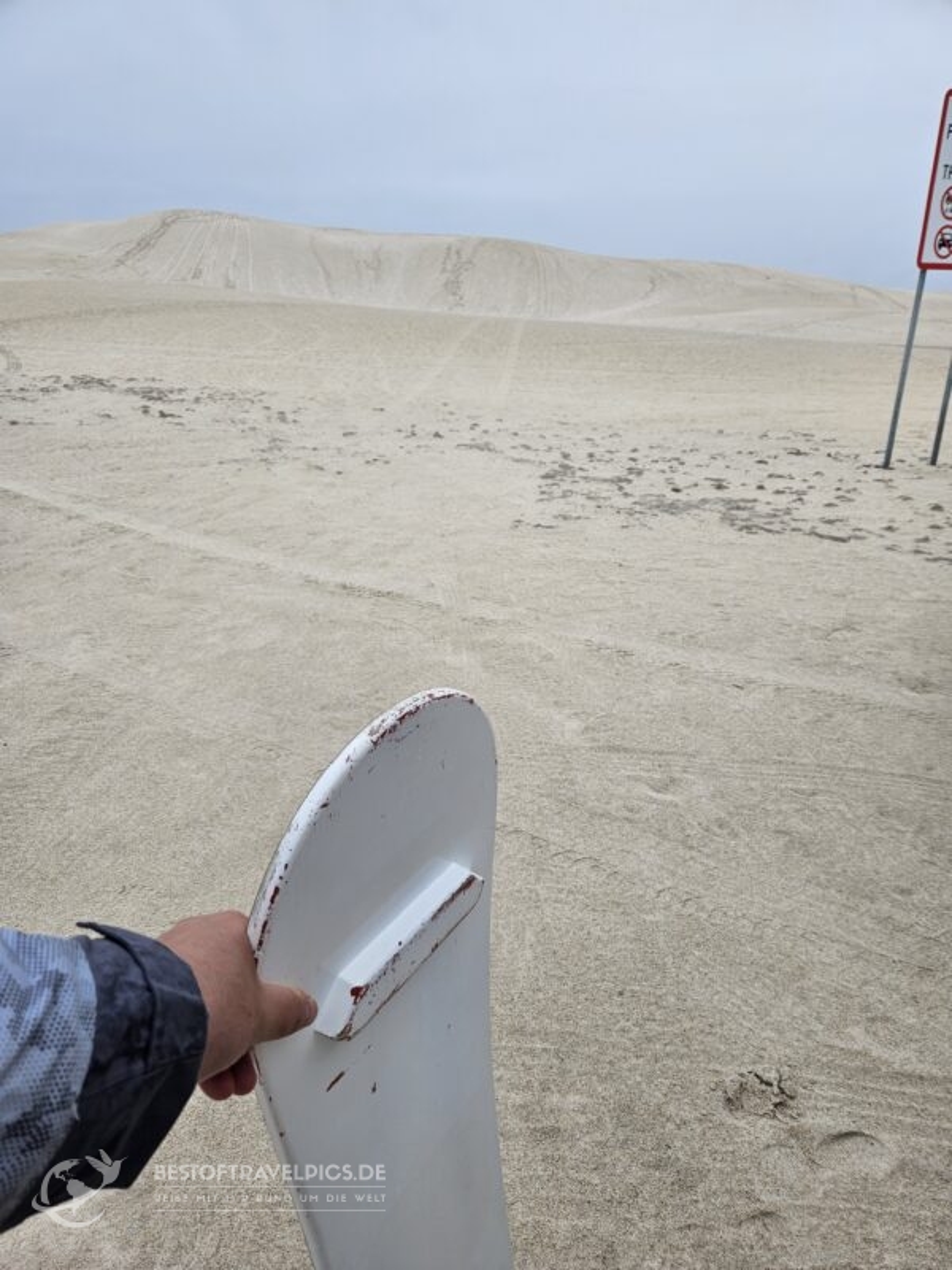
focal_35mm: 23
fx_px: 843
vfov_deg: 73.9
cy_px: 635
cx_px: 476
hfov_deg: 58.9
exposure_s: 1/986
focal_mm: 5.4
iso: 25
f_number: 1.8
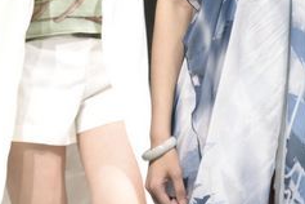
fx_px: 3312
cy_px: -68
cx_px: 311
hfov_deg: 5.3
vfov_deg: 3.5
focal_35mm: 391
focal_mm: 116
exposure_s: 1/100
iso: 500
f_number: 2.8
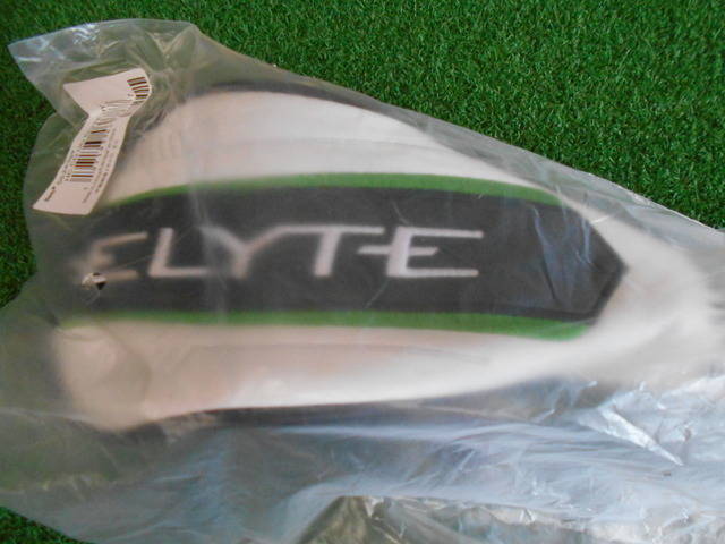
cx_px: 362
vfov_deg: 53.1
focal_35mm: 26
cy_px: 272
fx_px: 545
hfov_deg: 67.3
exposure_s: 1/100
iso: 800
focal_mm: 4.6
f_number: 3.2
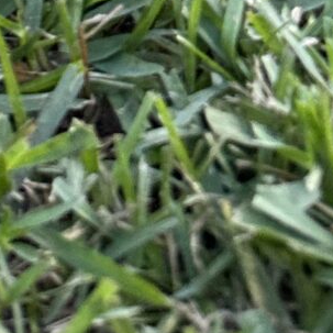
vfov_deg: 7.6
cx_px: -550
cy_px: -869
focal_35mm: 179
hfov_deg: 8.6
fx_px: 1948
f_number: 1.78
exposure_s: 1/221
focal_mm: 6.86
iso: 80
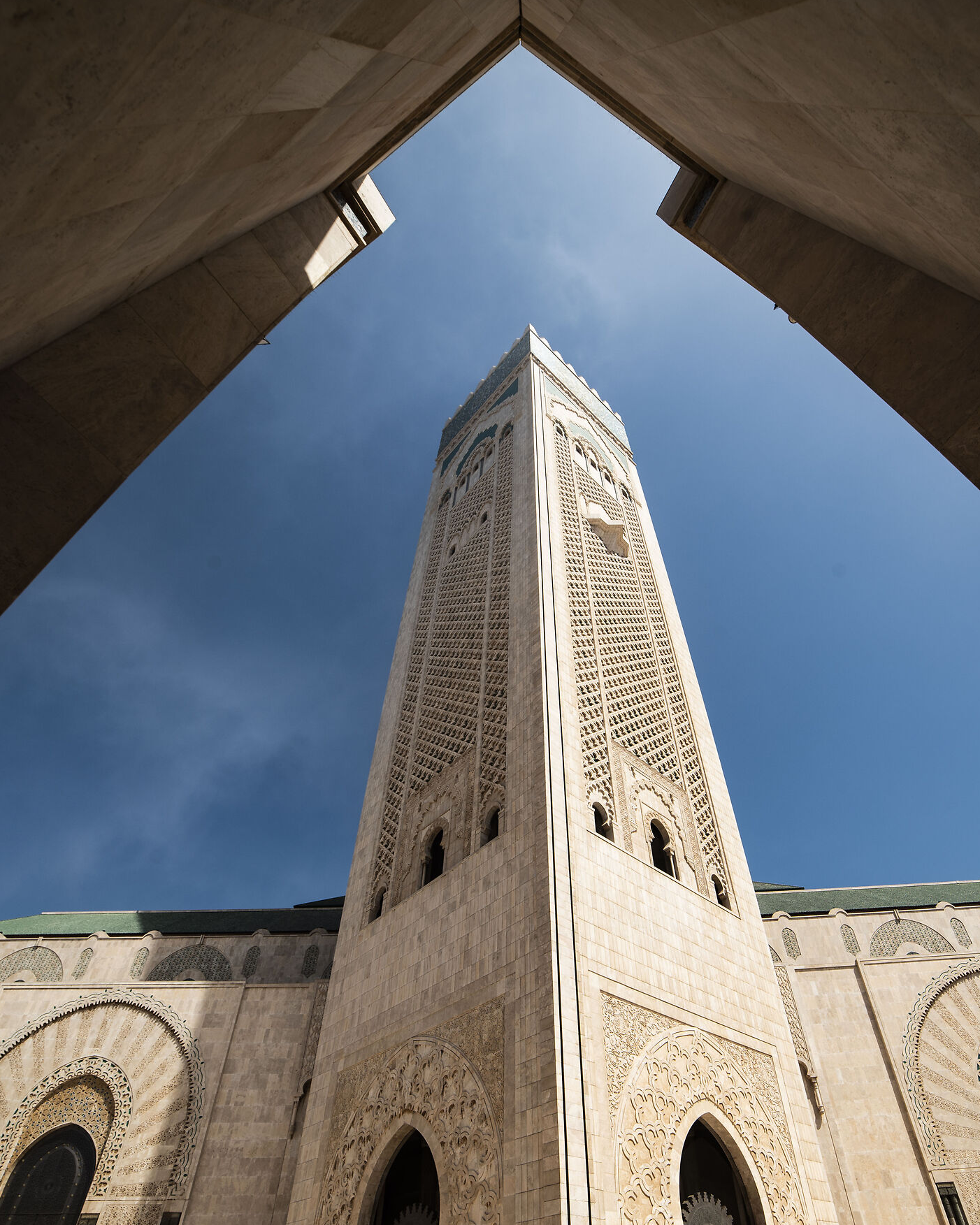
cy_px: 751
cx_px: 542
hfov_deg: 73.6
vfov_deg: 85.0
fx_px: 653
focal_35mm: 18
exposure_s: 1/320
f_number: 10
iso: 100
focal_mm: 14
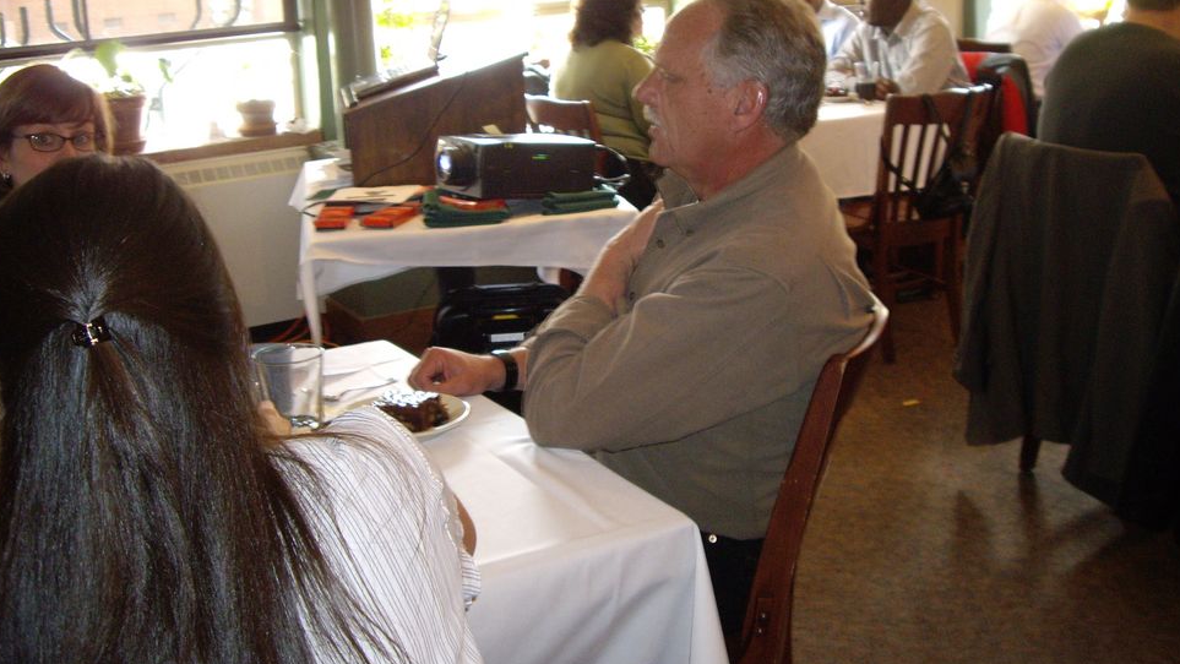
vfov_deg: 27.0
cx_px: 570
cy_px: 225
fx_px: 1377
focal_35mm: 44
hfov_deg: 46.4
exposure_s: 1/15
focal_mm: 6.2
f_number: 2.7
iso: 200
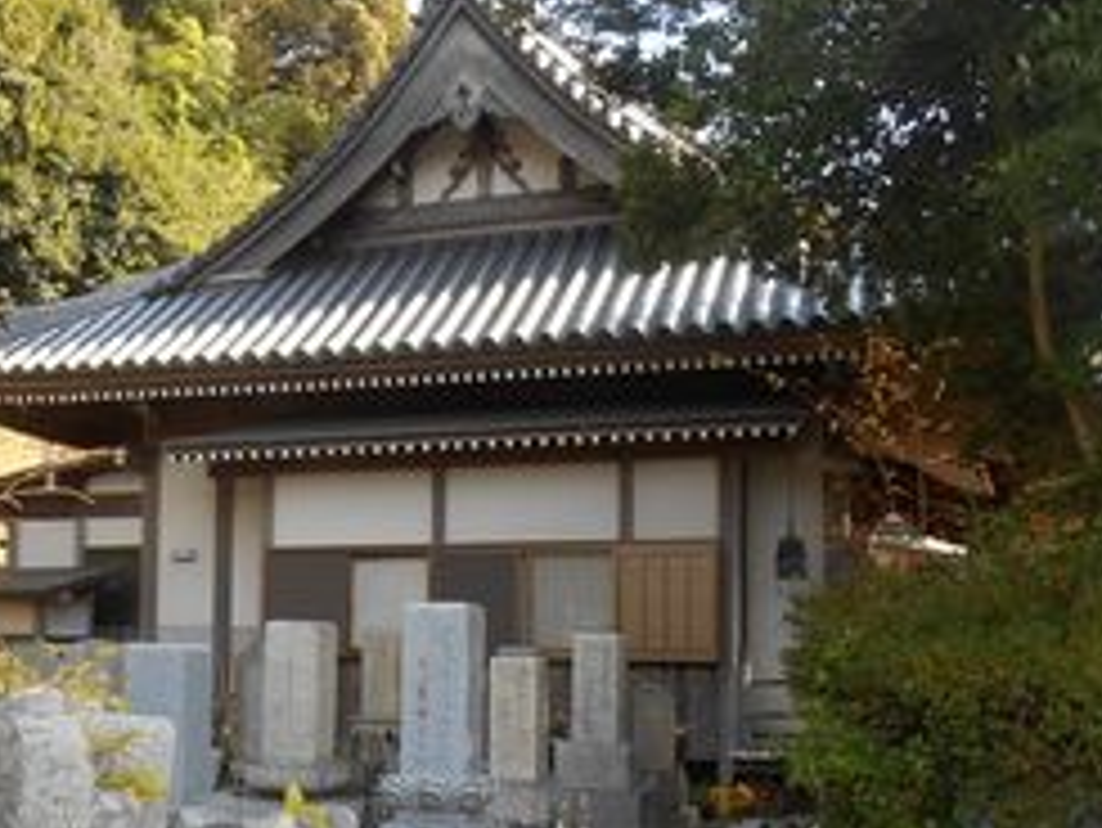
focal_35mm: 45
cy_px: 580
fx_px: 1433
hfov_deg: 41.5
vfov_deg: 31.8
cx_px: 364
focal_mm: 4.7
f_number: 3.4
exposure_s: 1/125
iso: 80
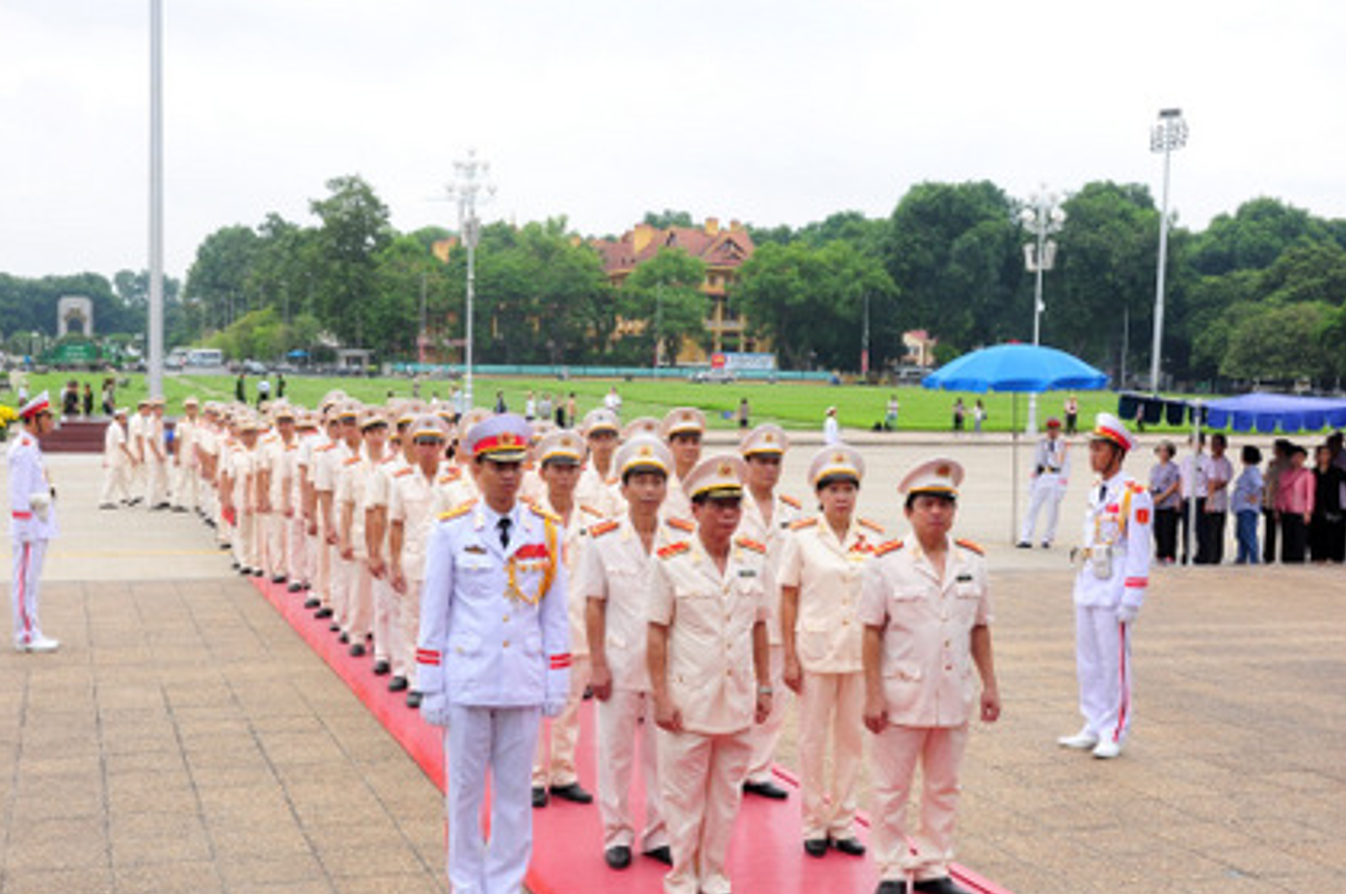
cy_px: 497
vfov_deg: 30.0
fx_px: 1665
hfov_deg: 43.9
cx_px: 586
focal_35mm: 45
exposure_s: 1/160
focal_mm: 25
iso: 400
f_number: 13
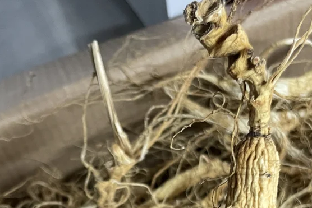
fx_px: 607
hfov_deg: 28.8
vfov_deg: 17.6
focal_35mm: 70
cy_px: 305
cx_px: 167
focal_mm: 4.2
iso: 125
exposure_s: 1/50
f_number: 1.6
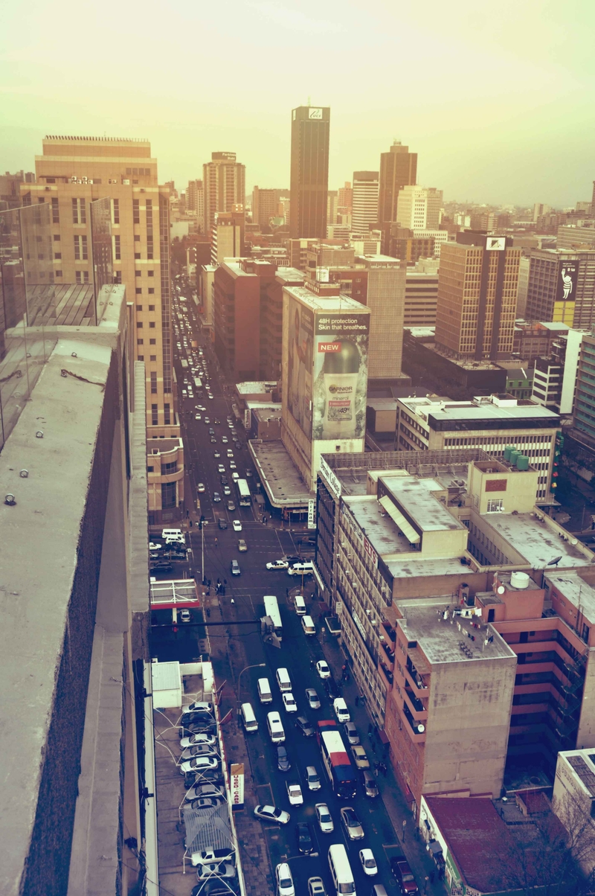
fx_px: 857
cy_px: 448
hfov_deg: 38.3
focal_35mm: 34
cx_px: 298
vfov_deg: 55.2
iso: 200
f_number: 5.6
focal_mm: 23
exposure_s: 1/125
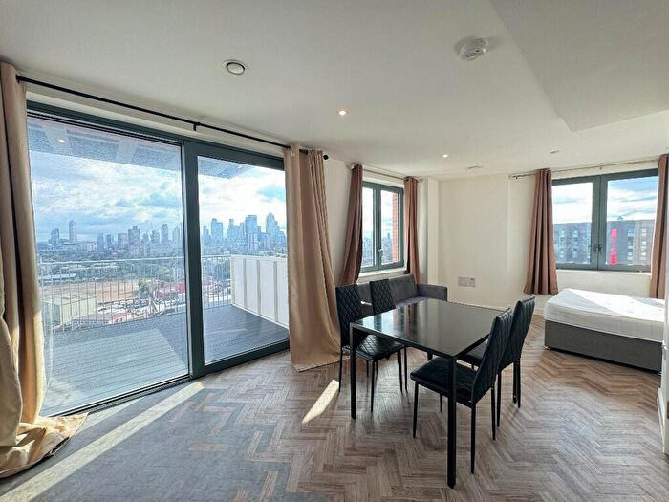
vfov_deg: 85.7
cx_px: 334
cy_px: 251
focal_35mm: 14
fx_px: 271
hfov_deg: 102.1
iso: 50
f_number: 2.2
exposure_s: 1/99
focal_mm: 2.22
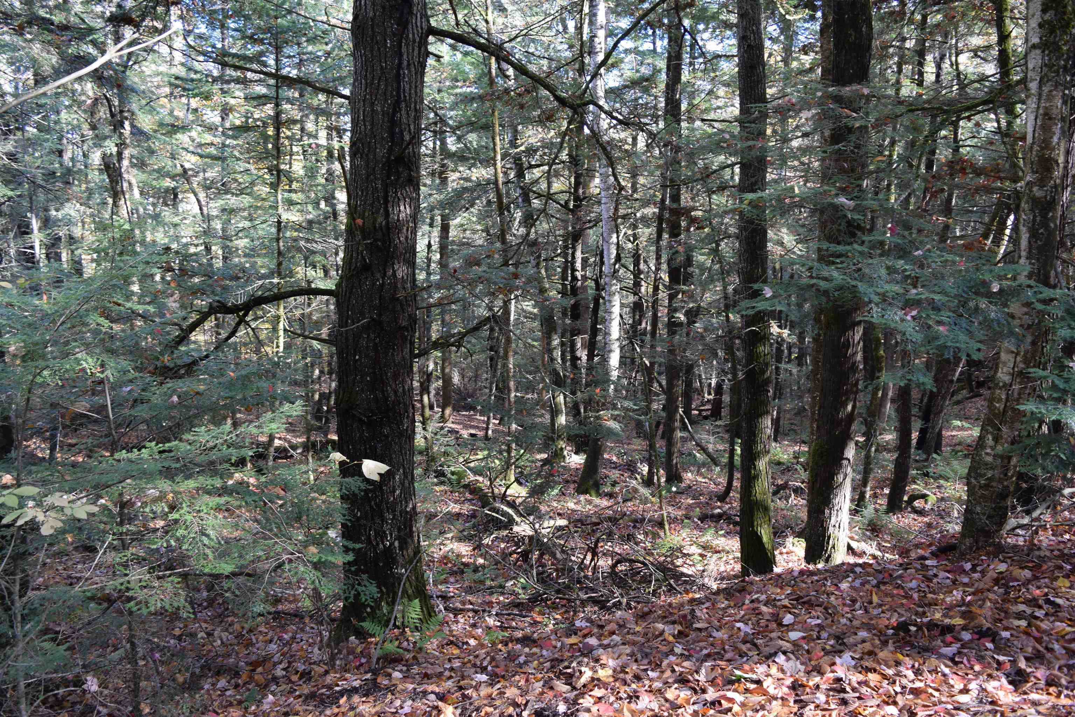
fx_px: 896
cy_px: 358
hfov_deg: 61.9
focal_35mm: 30
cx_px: 538
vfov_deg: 43.6
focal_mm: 20
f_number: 4.5
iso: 400
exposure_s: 1/80
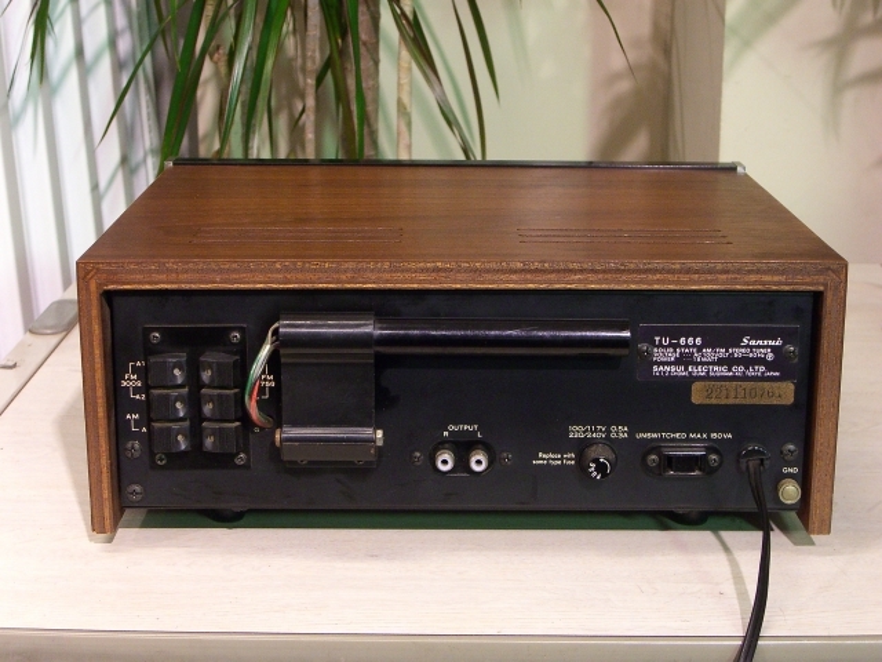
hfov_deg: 28.6
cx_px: 441
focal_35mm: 68
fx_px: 1733
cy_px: 331
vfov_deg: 21.6
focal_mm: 14.2
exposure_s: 1/30
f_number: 4
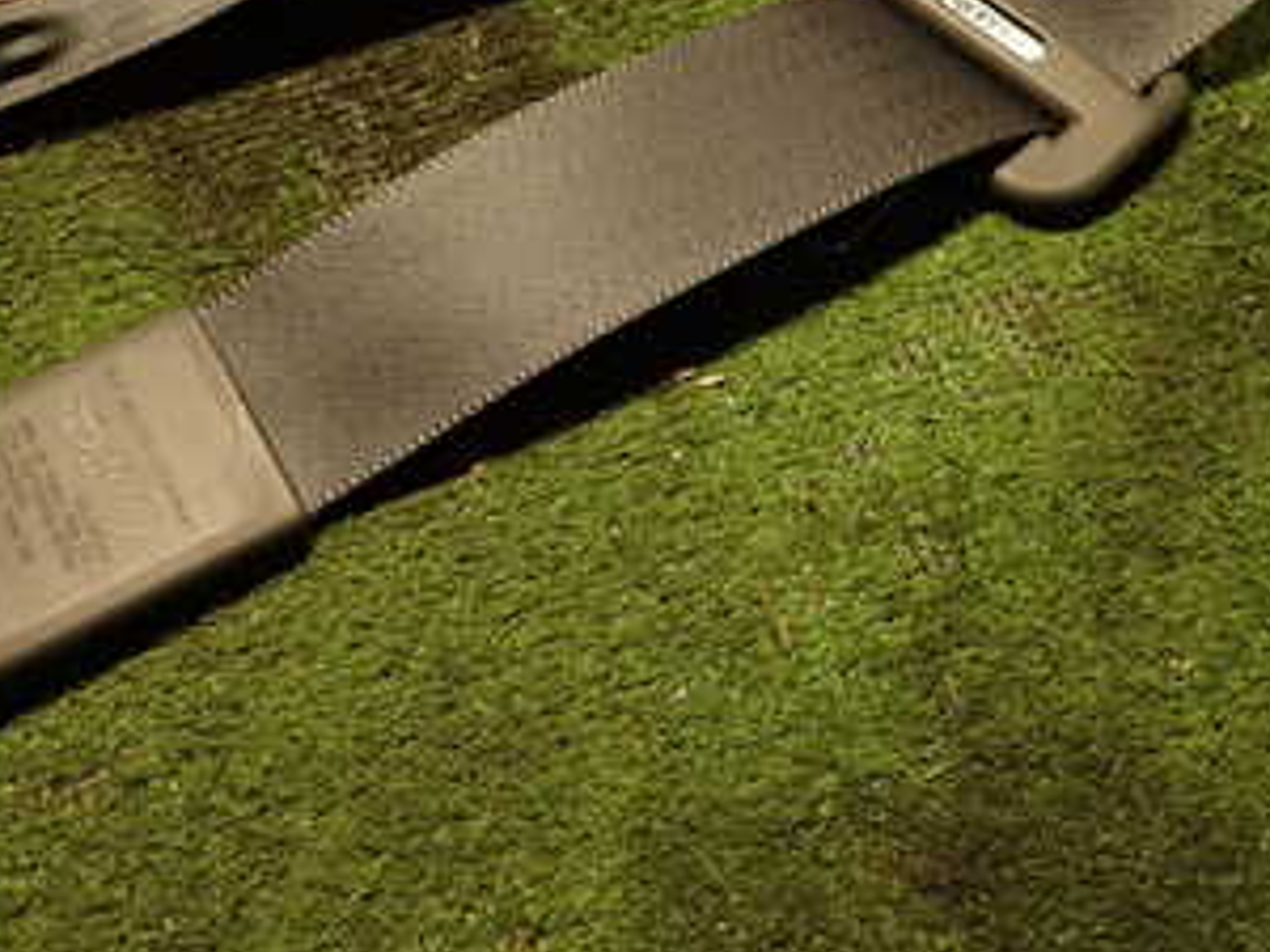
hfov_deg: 37.4
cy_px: 144
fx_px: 1834
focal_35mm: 50
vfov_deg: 28.3
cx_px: 334
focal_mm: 4.5
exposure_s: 1/30
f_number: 2
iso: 320
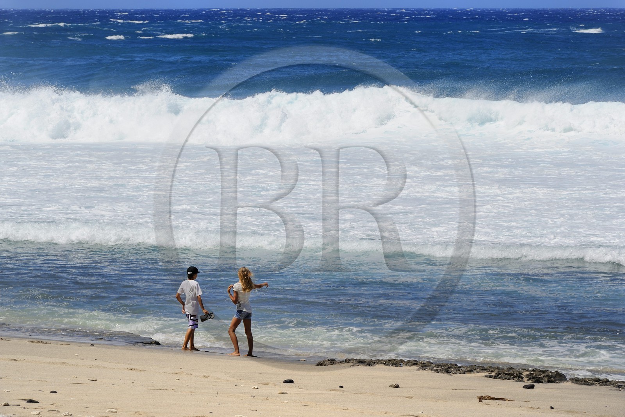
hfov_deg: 10.3
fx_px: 3471
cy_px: 208
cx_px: 312
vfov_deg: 6.9
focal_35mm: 200
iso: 200
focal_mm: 200
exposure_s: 1/250
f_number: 16
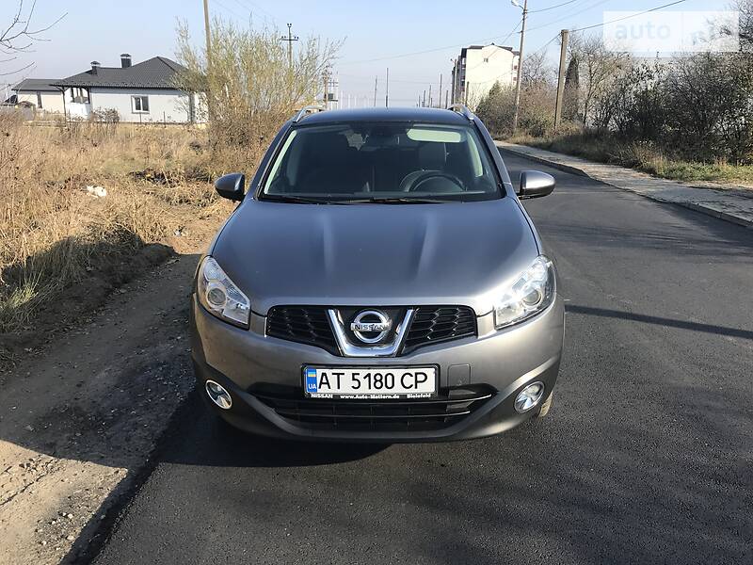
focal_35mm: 28
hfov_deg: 63.4
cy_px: 282
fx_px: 609
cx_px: 376
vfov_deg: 49.7
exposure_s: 1/894
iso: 20
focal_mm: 4
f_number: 1.8
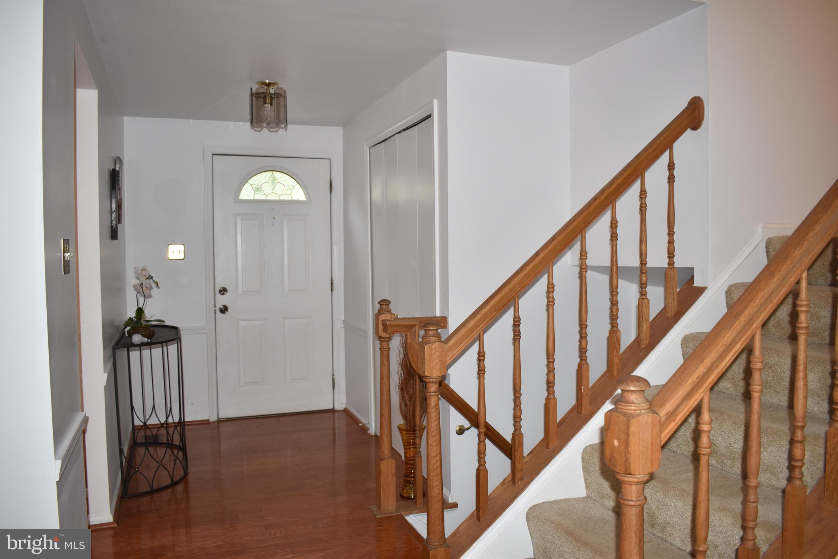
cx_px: 419
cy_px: 280
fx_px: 628
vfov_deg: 47.9
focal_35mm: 27
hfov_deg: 67.4
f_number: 4
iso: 400
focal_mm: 18
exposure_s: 1/60
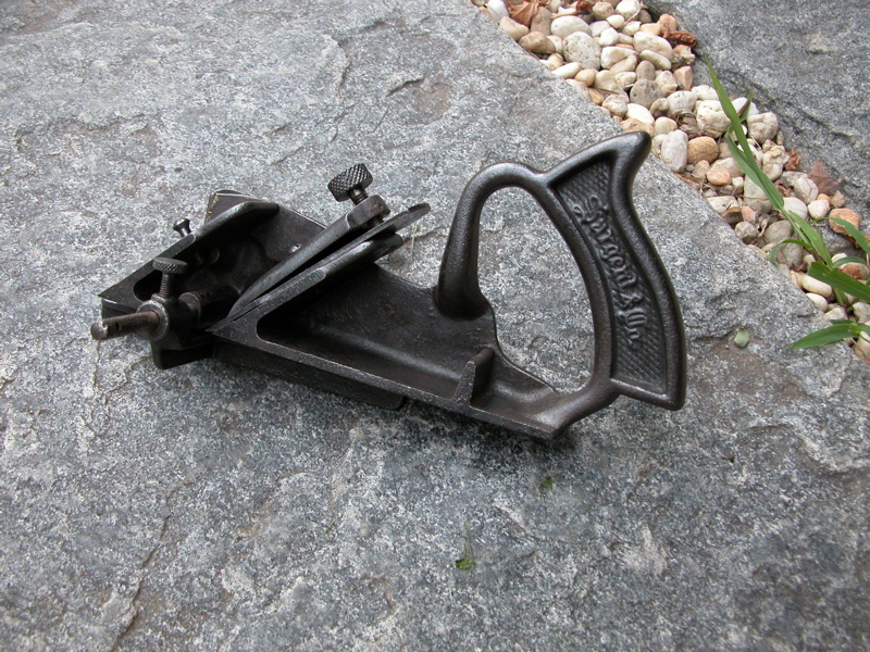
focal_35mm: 35
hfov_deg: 52.6
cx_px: 435
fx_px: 880
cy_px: 326
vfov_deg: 40.7
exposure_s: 1/62.3
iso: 200
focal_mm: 8.9
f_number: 3.2
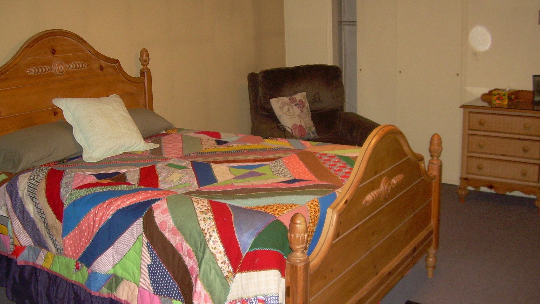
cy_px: 151
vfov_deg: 28.3
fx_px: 601
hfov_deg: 48.4
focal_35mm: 42
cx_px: 267
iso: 200
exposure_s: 1/60
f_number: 2.8
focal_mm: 6.3
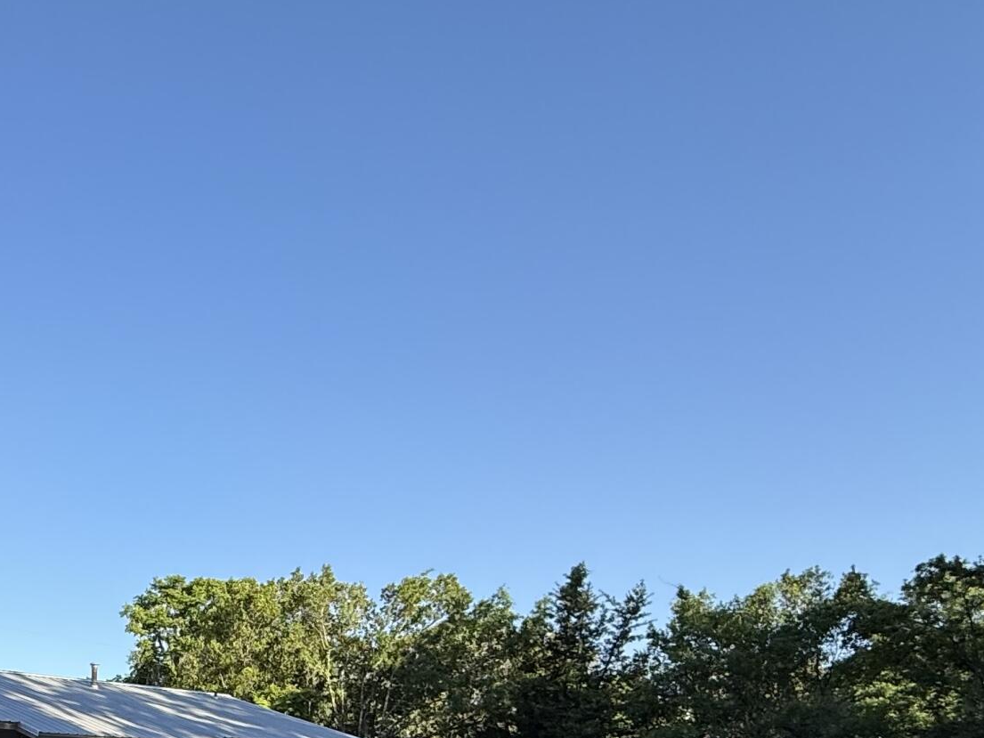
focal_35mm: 38
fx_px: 1080
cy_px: 742
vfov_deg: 34.3
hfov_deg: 42.8
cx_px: 21
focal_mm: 2.22
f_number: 2.2
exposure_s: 1/1087
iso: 50
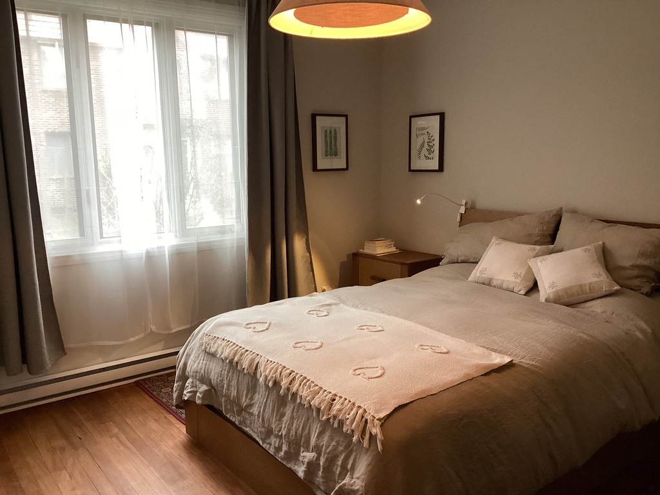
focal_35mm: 31
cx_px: 330
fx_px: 591
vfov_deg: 45.4
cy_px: 248
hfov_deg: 58.4
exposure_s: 1/60
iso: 160
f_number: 2.4
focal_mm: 3.3
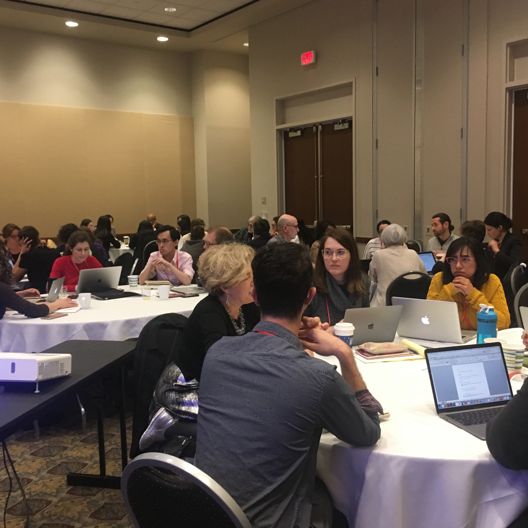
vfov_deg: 47.2
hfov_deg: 47.2
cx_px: 240
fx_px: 604
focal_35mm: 35
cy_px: 262
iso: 160
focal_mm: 4.15
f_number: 2.2
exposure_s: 1/30
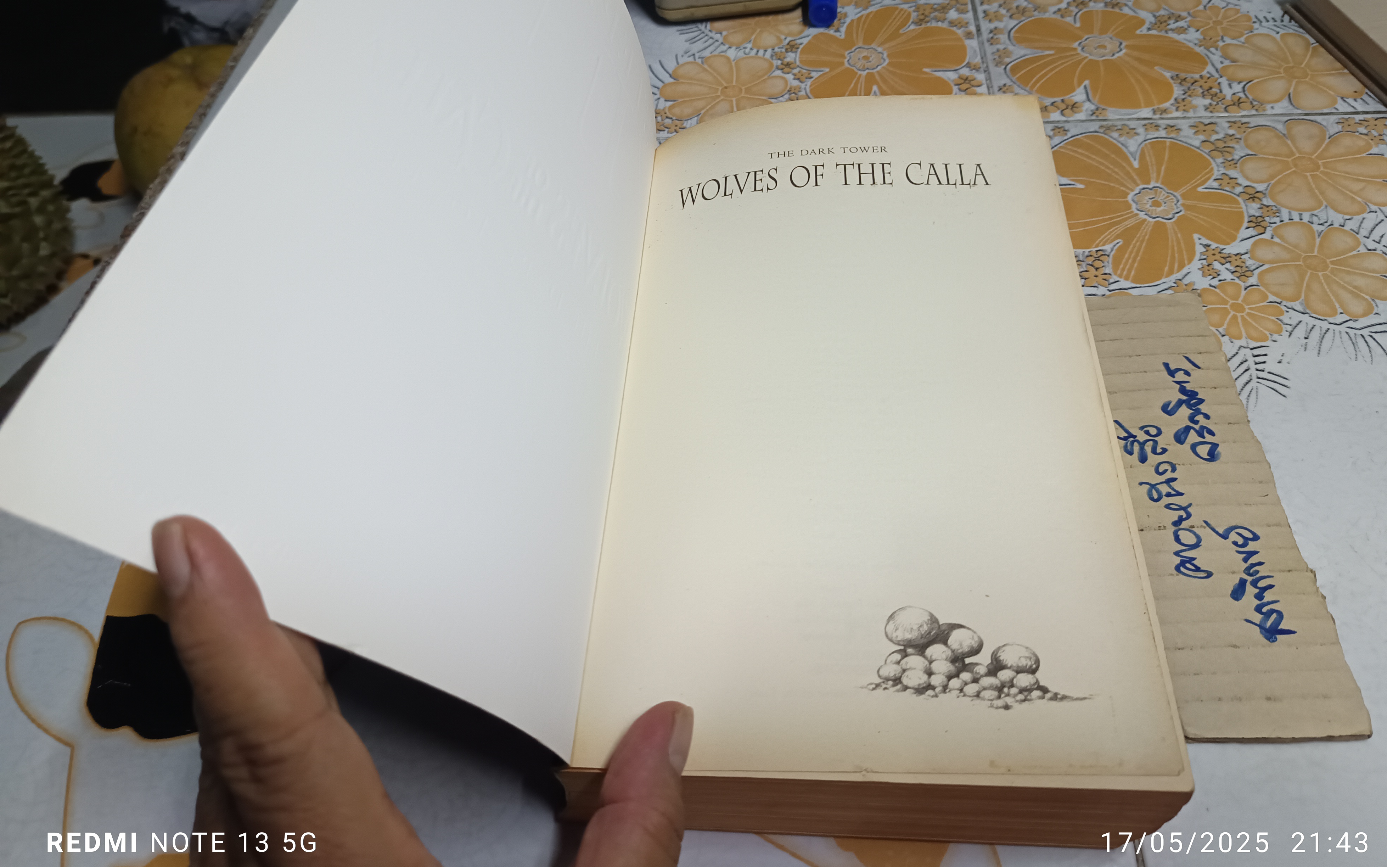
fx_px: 983
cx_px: 708
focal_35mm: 26
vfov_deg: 47.4
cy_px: 365
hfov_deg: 70.4
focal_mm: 5.31
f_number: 1.7
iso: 1215
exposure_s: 1/50
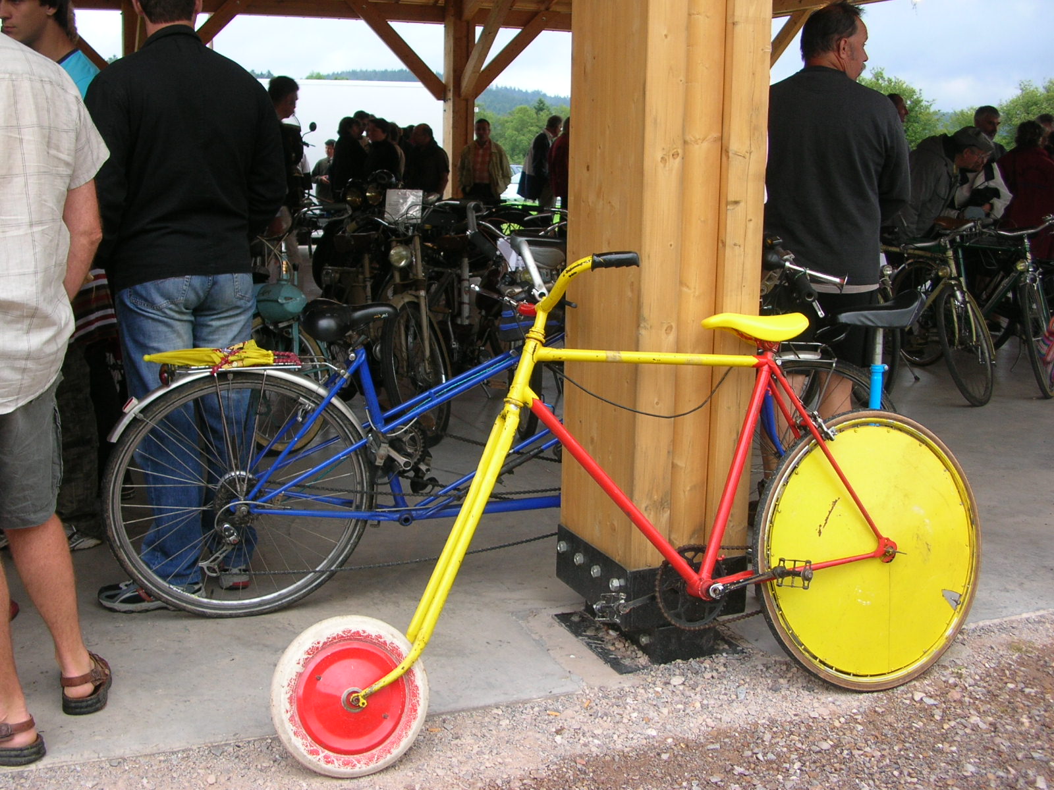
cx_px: 527
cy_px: 395
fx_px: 1218
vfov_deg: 36.0
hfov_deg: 46.8
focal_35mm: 40
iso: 50
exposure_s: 1/36.5
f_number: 3
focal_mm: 6.6
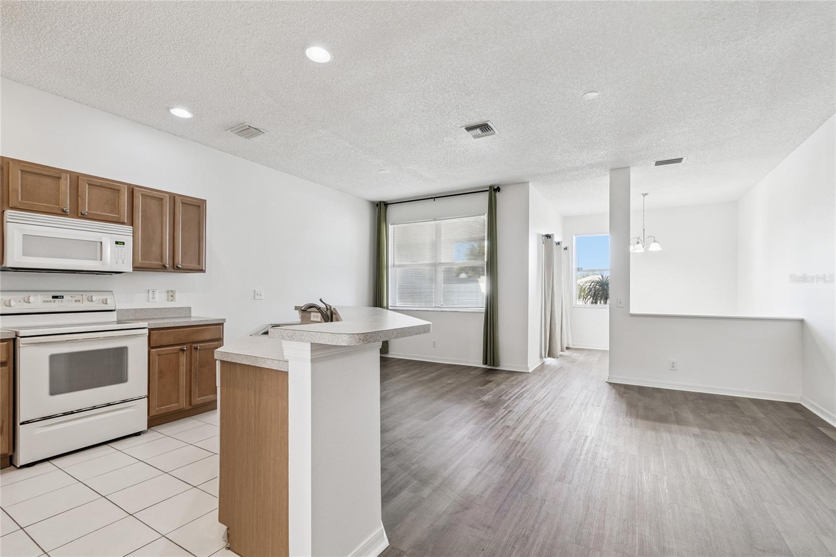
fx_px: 348
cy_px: 278
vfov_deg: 77.3
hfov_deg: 100.4
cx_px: 418
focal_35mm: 15
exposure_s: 1/4
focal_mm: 10
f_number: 7.1
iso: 100
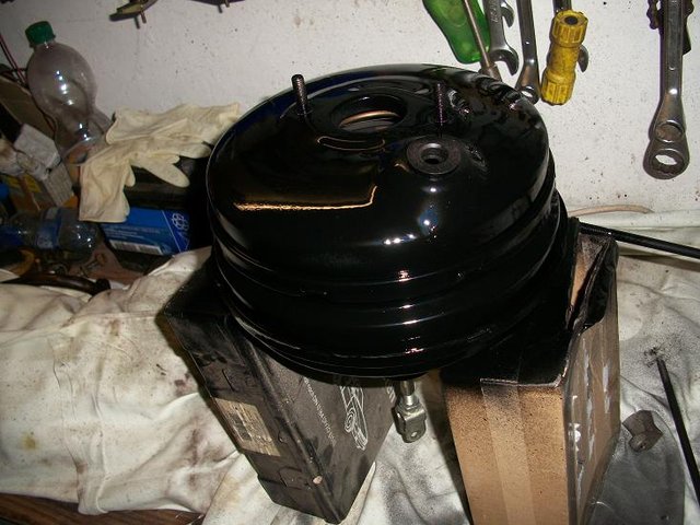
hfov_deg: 52.6
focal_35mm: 35
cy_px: 262
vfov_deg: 40.7
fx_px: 708
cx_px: 350
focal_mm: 6.3
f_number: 3.1
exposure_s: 1/30
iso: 80
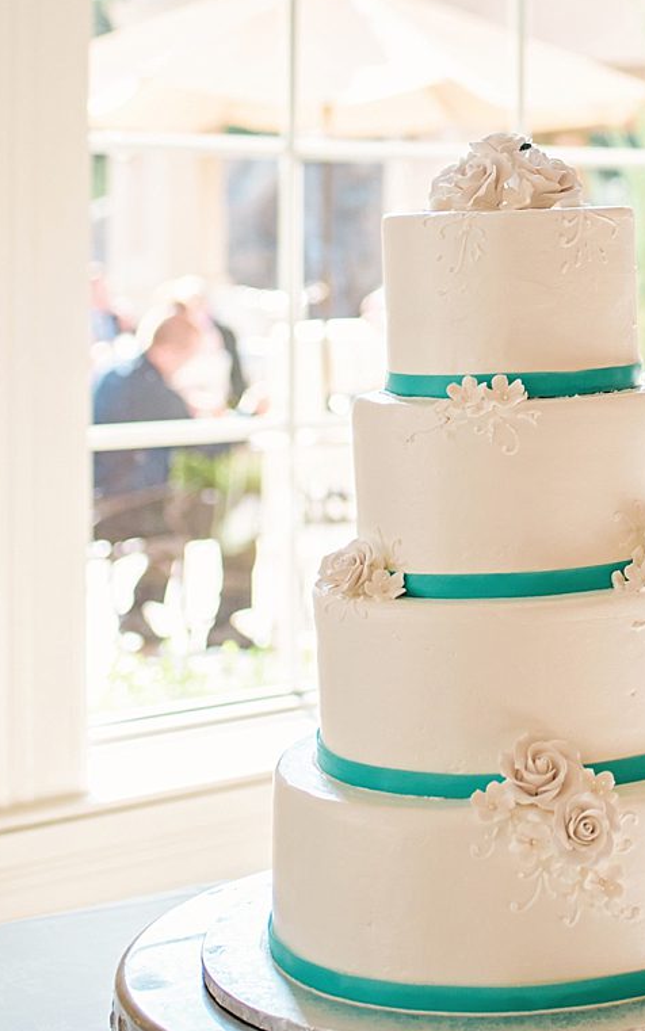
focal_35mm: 66
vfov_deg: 30.7
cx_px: 584
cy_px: 294
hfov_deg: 19.4
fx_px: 1855
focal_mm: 35
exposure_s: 1/1250
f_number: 2.2
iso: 400
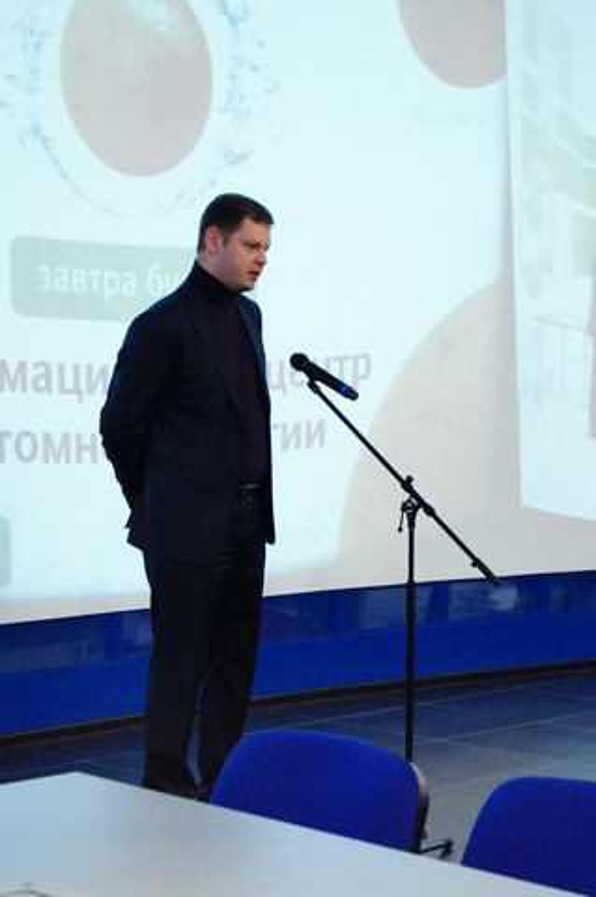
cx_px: 298
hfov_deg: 16.5
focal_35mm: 82
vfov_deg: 24.6
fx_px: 2053
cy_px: 448
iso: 1600
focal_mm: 55
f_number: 5.6
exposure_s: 1/15
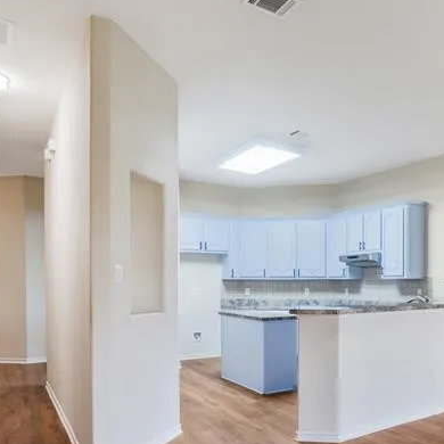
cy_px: 293
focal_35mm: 29
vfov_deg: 54.6
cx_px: 338
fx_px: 421
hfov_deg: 52.9
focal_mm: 13
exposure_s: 1/2.5
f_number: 11
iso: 100
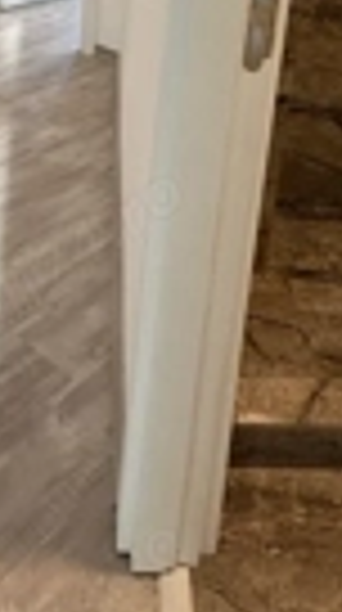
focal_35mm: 45
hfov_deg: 26.3
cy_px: -14
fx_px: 729
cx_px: 126
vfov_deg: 39.6
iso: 160
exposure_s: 1/100
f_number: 2.2
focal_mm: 2.22
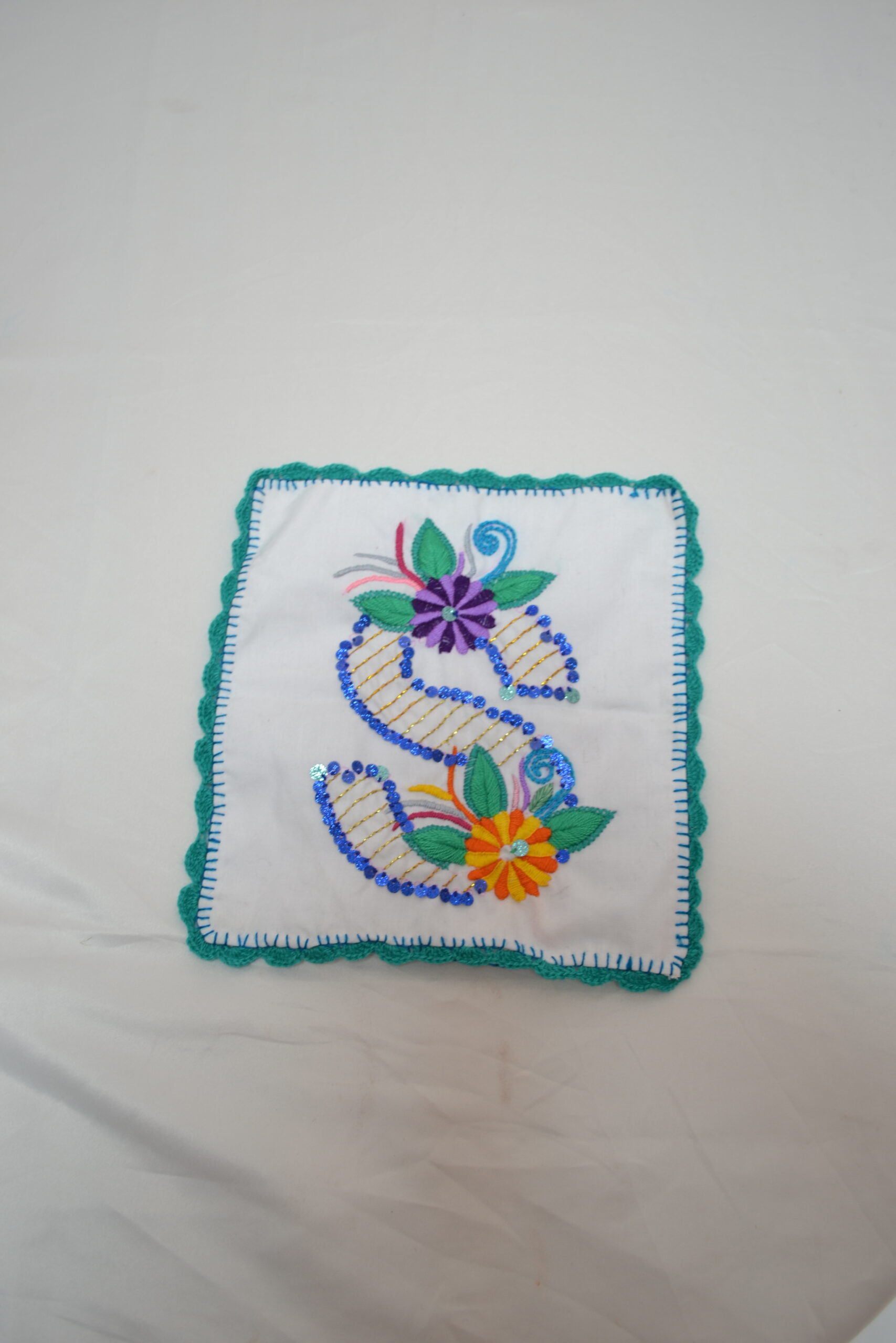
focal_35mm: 33
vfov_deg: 57.2
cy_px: 672
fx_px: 1232
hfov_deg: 40.0
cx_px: 448
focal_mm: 22
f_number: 3.8
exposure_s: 1/10
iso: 100
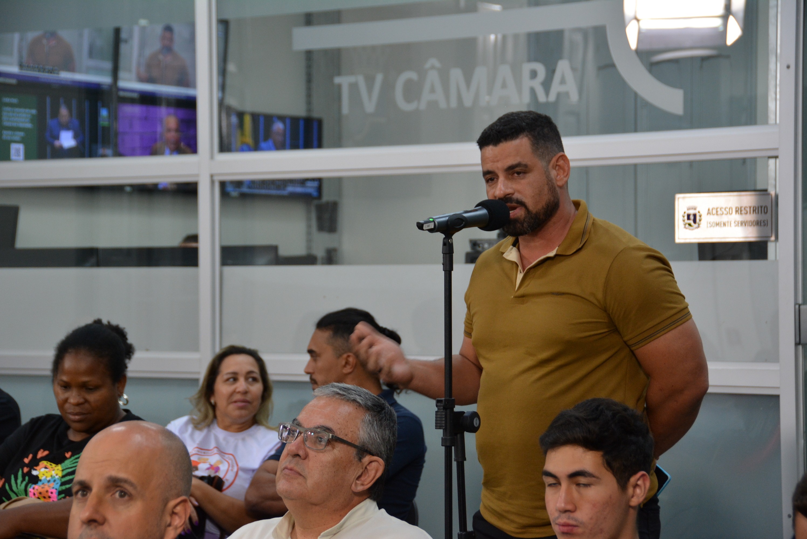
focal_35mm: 112
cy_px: 270
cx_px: 404
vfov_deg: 12.2
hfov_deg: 18.2
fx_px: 2524
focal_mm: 75
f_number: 5
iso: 640
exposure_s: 1/60
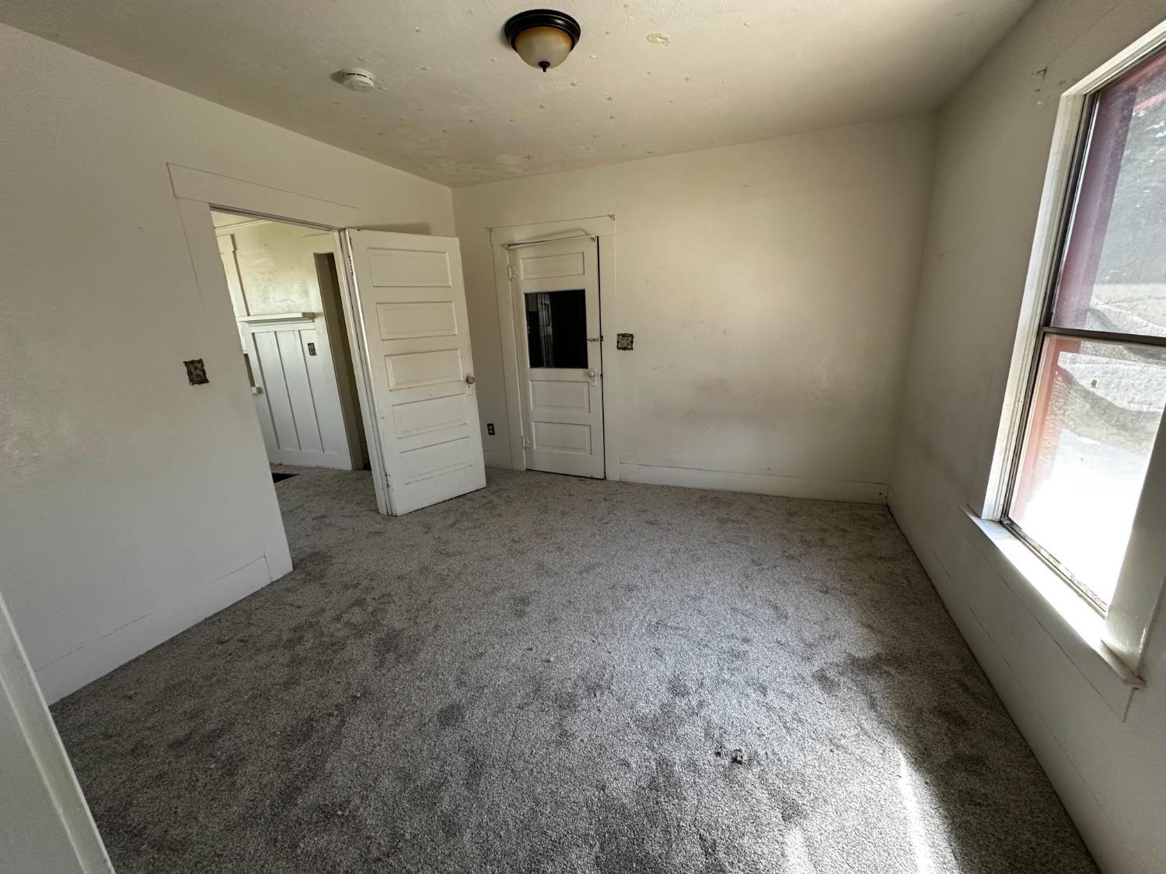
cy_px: 437
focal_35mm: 14
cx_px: 583
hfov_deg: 102.1
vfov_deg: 85.7
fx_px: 472
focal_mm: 2.22
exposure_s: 1/99
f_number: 2.2
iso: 160
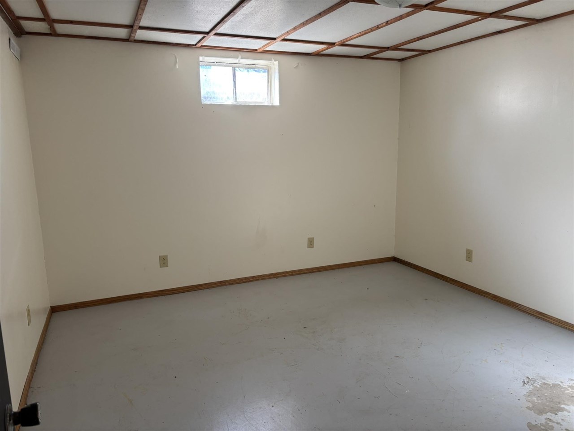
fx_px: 431
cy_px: 216
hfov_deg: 67.3
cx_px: 287
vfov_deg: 53.1
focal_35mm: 26
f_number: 1.6
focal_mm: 5.96
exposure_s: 1/60
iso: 100
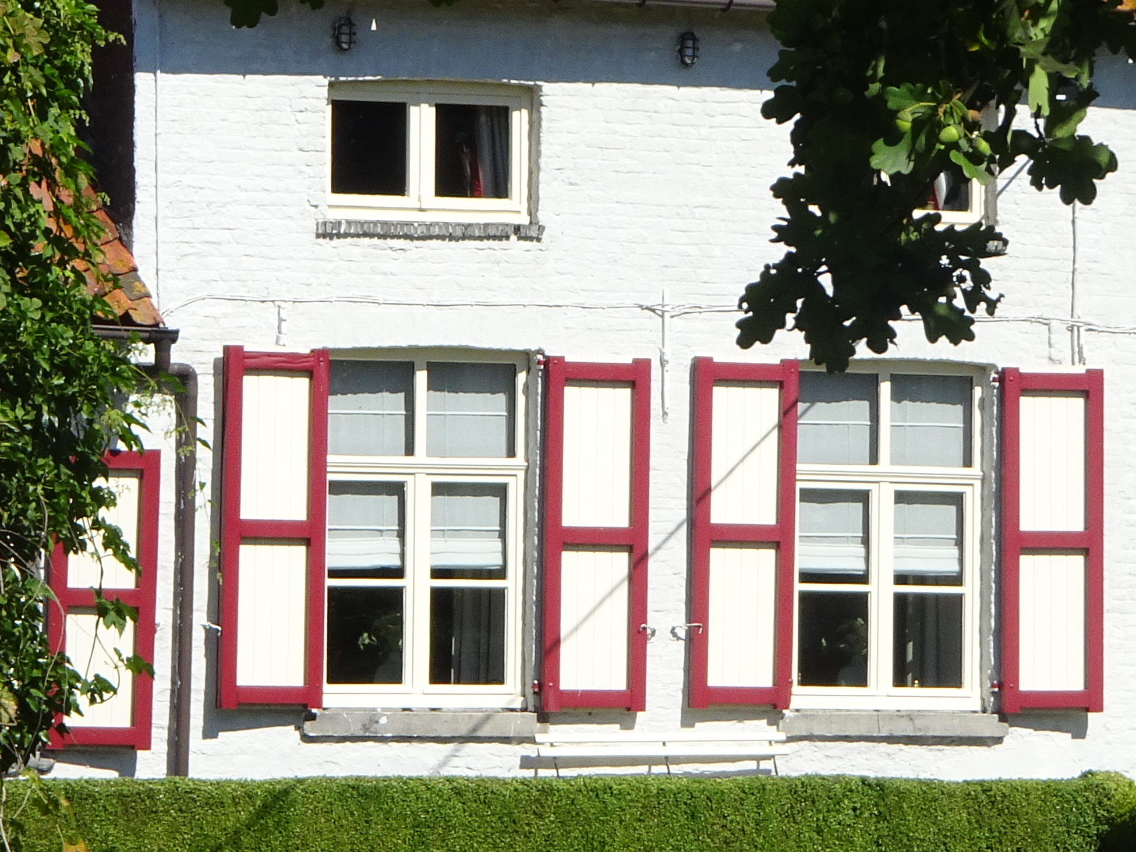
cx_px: 699
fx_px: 8237
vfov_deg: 5.9
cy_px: 259
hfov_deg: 7.9
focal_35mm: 251
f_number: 5
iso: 80
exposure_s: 1/500
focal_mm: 17.01
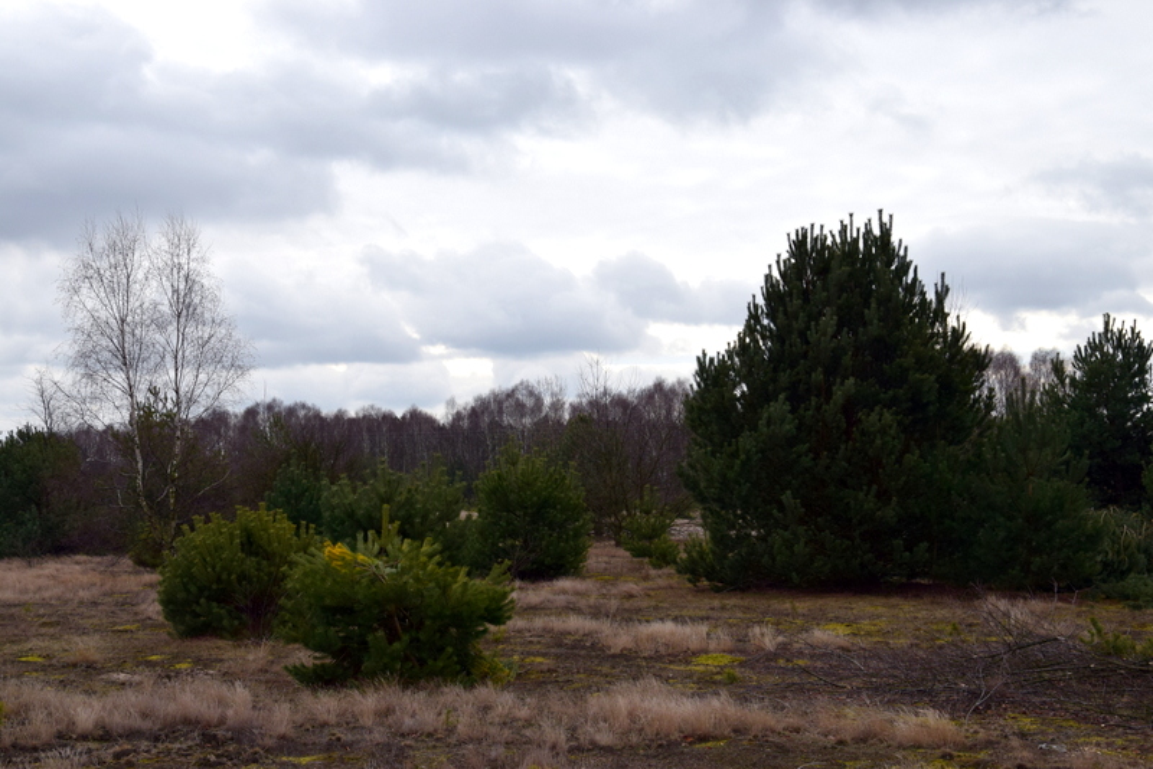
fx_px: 1826
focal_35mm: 57
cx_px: 576
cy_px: 384
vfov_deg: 23.8
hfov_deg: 35.0
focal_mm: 38
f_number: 10
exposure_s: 1/250
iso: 400
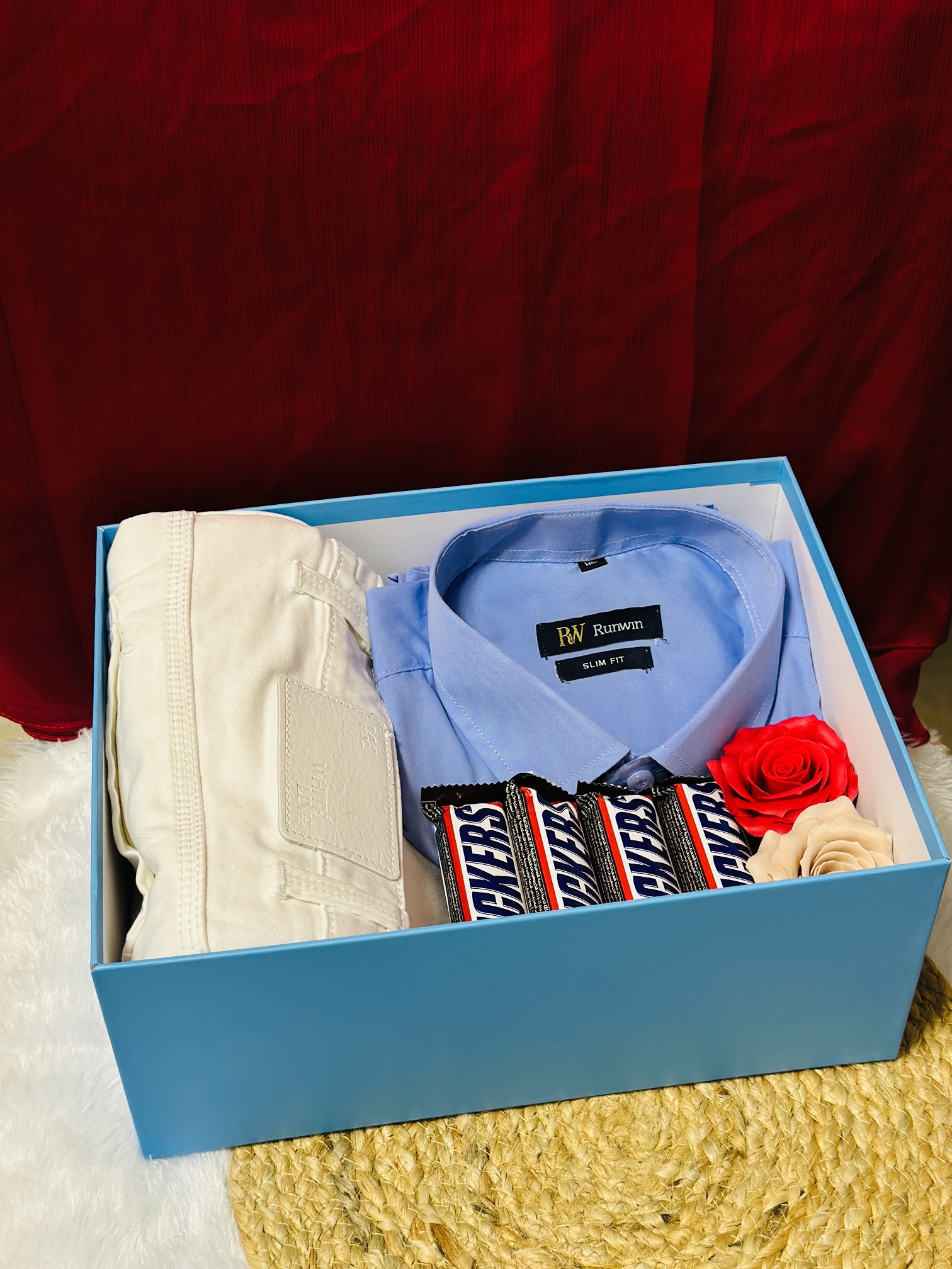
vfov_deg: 39.7
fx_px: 1760
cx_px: 476
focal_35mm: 48
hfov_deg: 30.3
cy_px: 634
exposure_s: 1/50
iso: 100
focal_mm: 6.86
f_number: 1.78
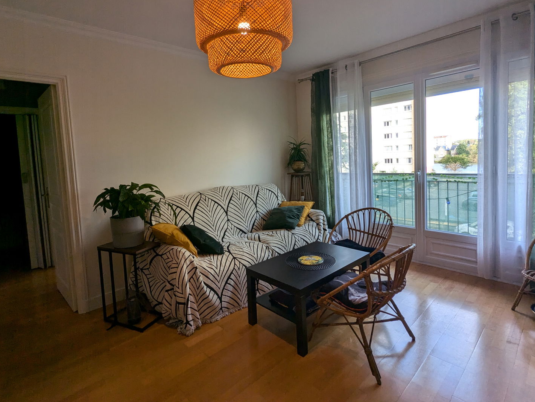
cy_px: 177
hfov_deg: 87.7
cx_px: 260
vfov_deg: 71.3
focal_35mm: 18
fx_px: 278
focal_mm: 2.35
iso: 70
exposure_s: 1/137
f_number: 2.2
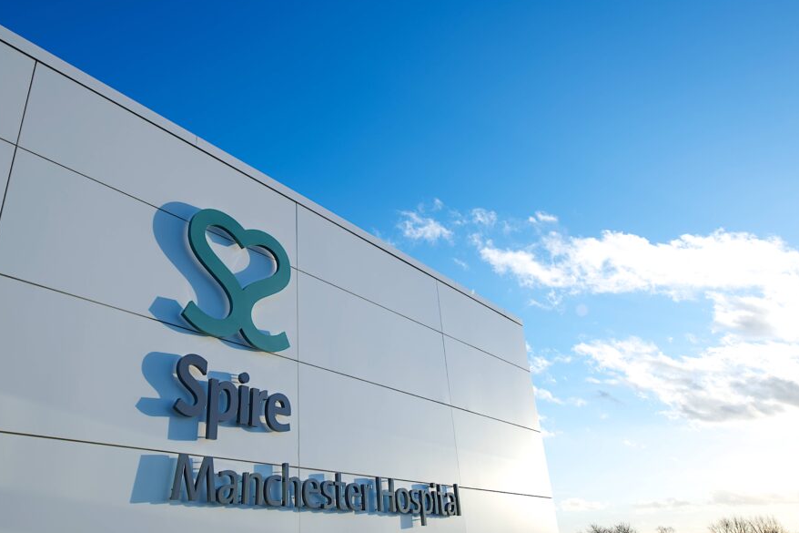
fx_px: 621
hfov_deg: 65.1
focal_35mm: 28
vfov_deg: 46.4
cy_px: 269
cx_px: 338
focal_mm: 24
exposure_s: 1/100
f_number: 8
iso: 50
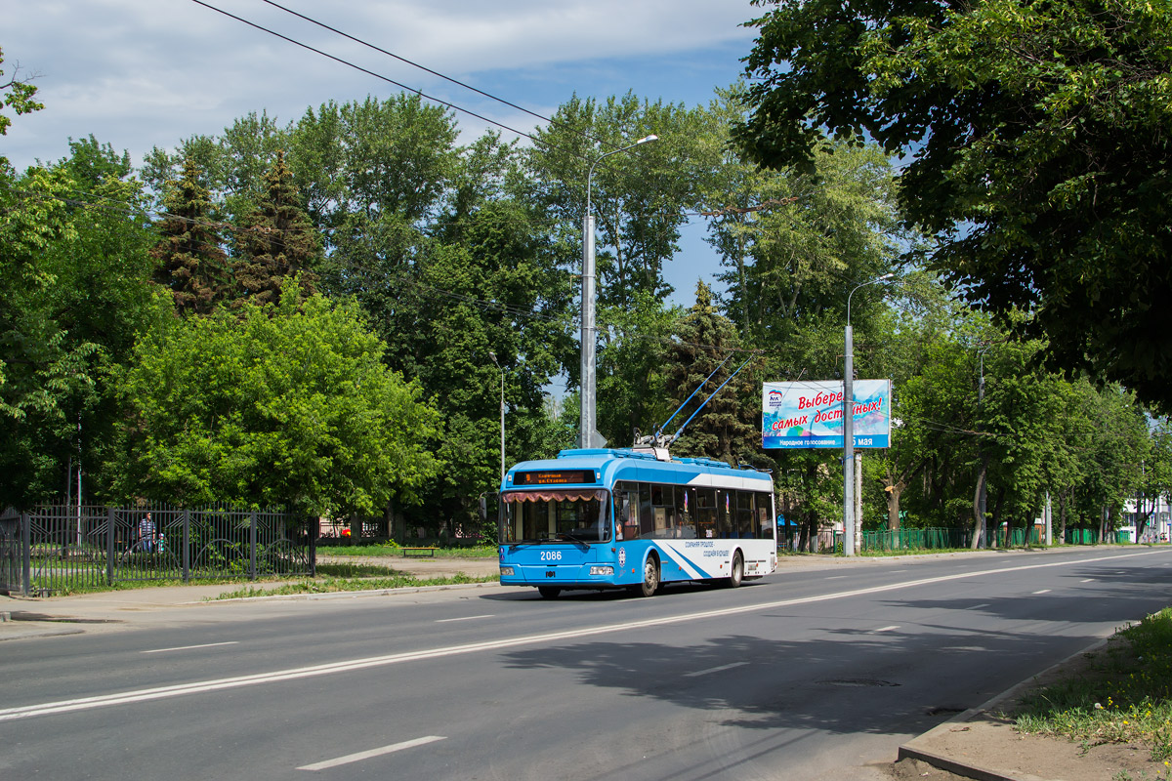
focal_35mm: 52
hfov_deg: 37.9
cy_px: 390
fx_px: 1709
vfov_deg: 25.8
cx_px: 586
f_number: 6.3
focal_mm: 35
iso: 200
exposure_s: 1/640
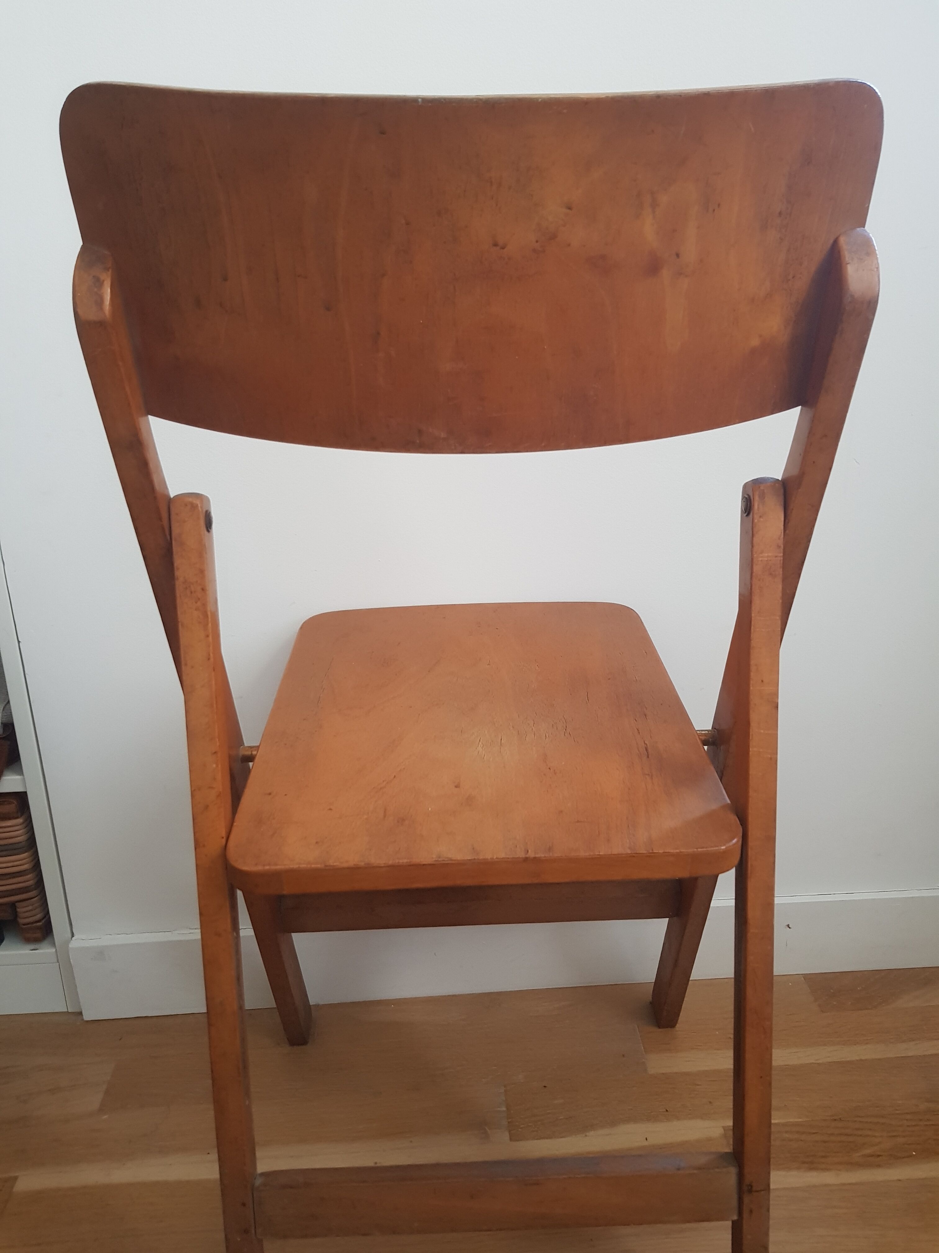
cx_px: 470
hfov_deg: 53.1
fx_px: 940
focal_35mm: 26
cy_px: 626
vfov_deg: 67.3
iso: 200
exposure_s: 1/16
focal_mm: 4.2
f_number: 1.7
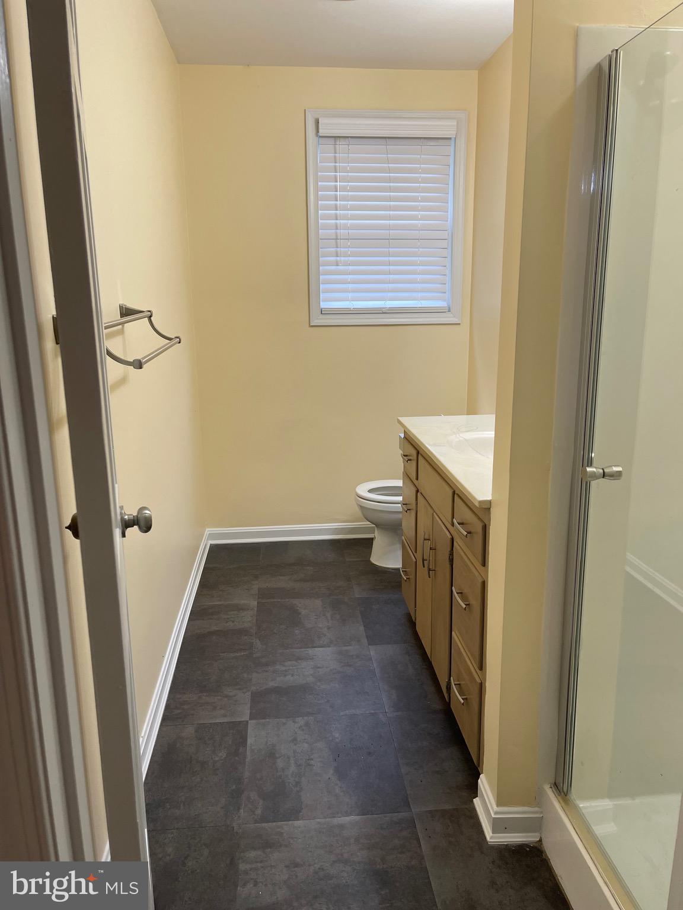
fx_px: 684
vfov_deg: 67.3
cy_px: 455
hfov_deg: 53.1
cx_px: 342
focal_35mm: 26
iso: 125
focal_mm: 5.1
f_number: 1.6
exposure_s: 1/120
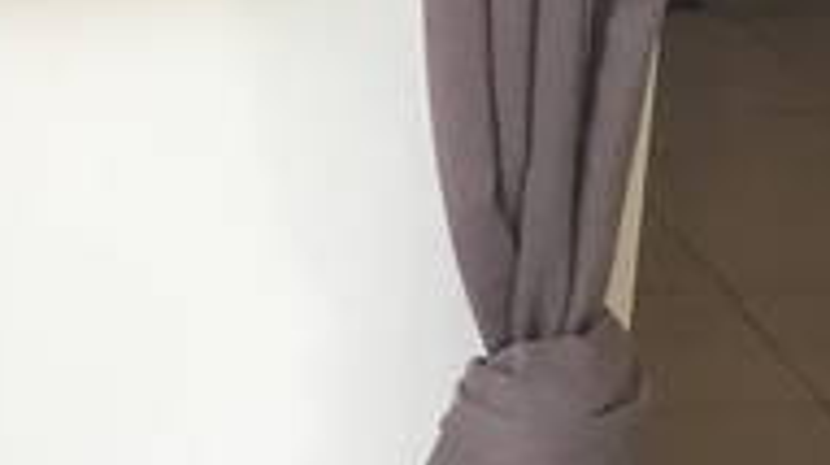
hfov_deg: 13.8
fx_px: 3078
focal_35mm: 140
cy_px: 156
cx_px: -634
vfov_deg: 8.6
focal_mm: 3.3
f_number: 2.4
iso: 80
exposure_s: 1/33
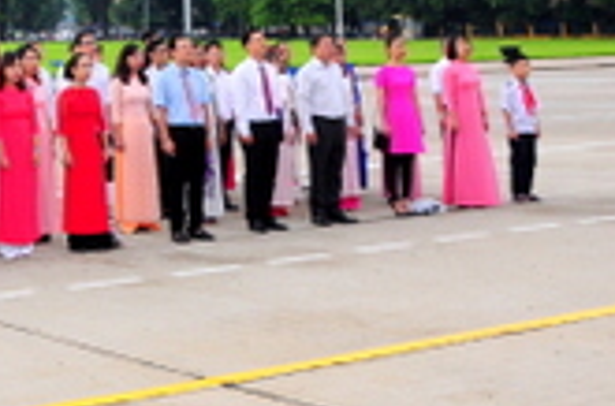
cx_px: -183
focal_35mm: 82
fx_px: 1397
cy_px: -194
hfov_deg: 22.3
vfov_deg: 15.3
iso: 500
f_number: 14
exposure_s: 1/125
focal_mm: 18
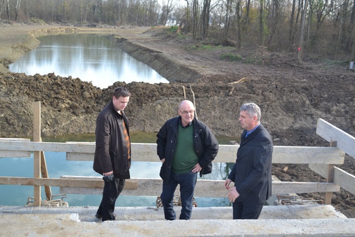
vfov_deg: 30.9
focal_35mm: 44
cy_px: 118
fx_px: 429
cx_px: 178
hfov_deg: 45.0
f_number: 5.6
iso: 160
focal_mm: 29
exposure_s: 1/125
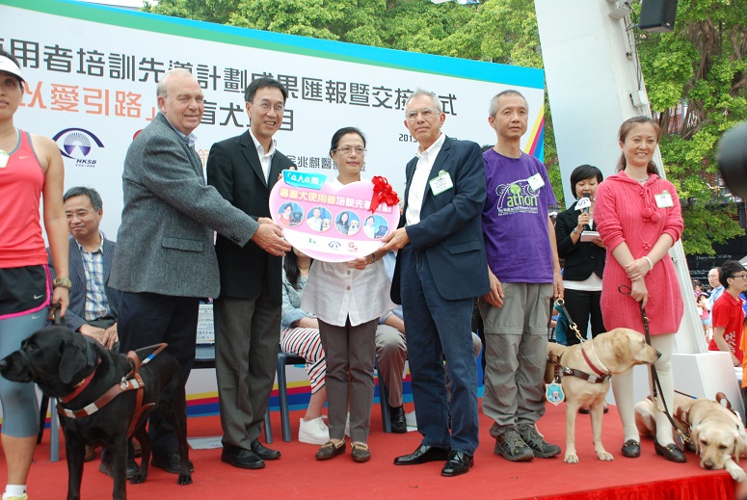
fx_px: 810
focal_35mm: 39
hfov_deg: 49.5
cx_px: 374
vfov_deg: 34.3
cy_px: 250
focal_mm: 26
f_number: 4.5
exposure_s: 1/25
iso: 200
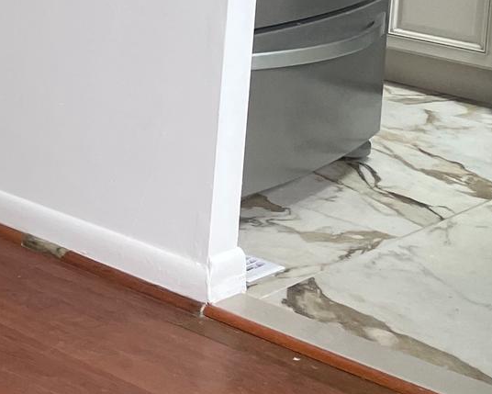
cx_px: -317
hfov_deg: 17.2
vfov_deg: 14.9
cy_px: -163
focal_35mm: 97
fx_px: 1413
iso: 100
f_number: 1.6
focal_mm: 4.2
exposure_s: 1/121
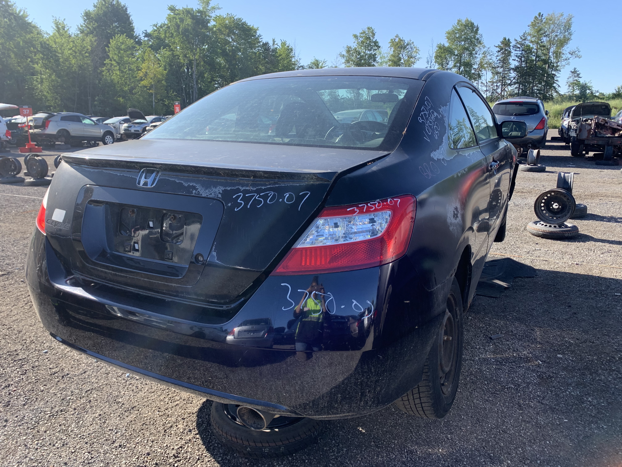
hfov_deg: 67.3
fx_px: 467
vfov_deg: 53.1
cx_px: 311
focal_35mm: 26
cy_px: 234
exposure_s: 1/529
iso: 25
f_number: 1.8
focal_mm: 4.25
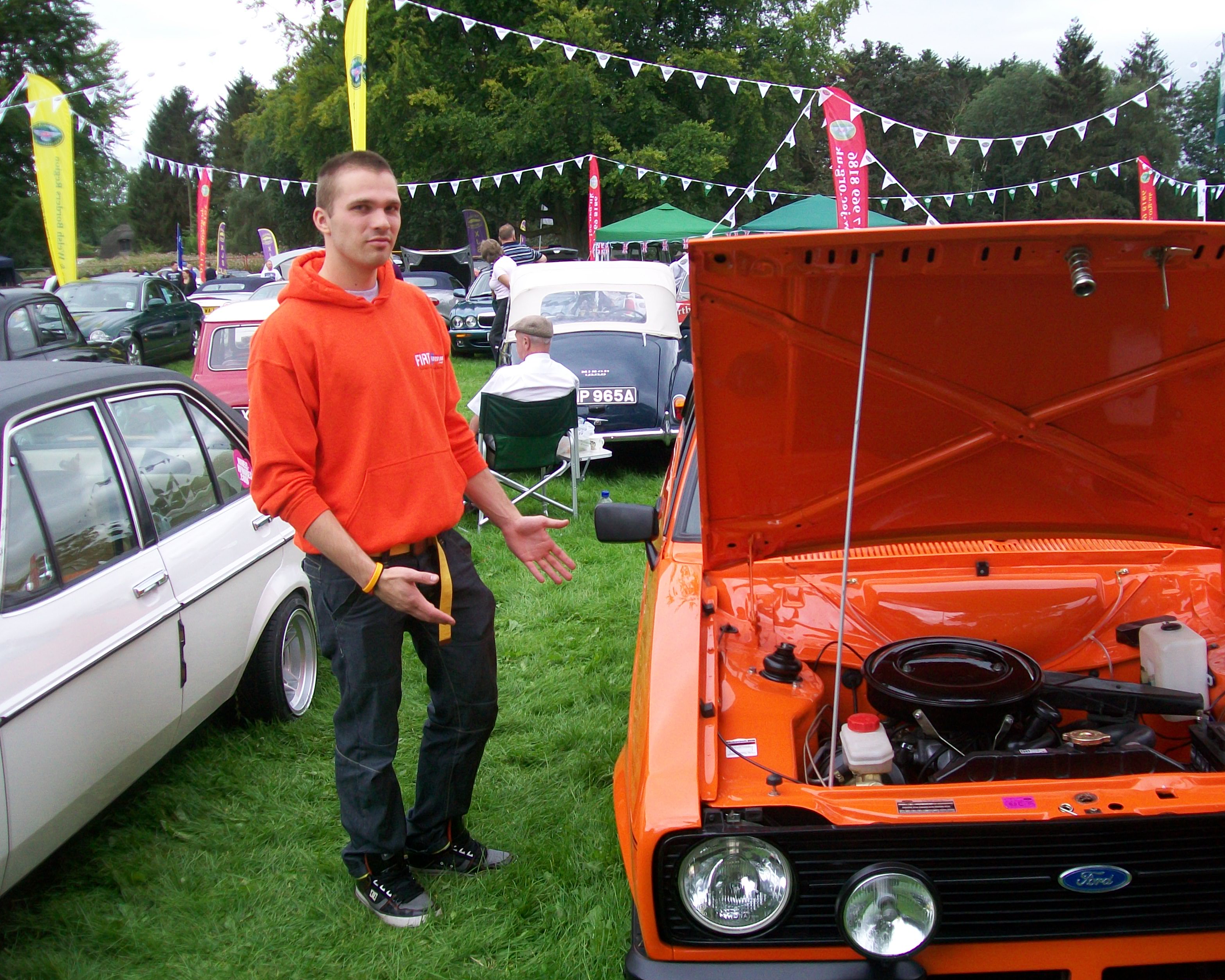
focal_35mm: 39
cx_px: 636
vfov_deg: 38.2
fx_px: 1414
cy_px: 484
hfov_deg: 46.8
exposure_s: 1/200
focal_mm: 6
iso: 64
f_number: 2.7
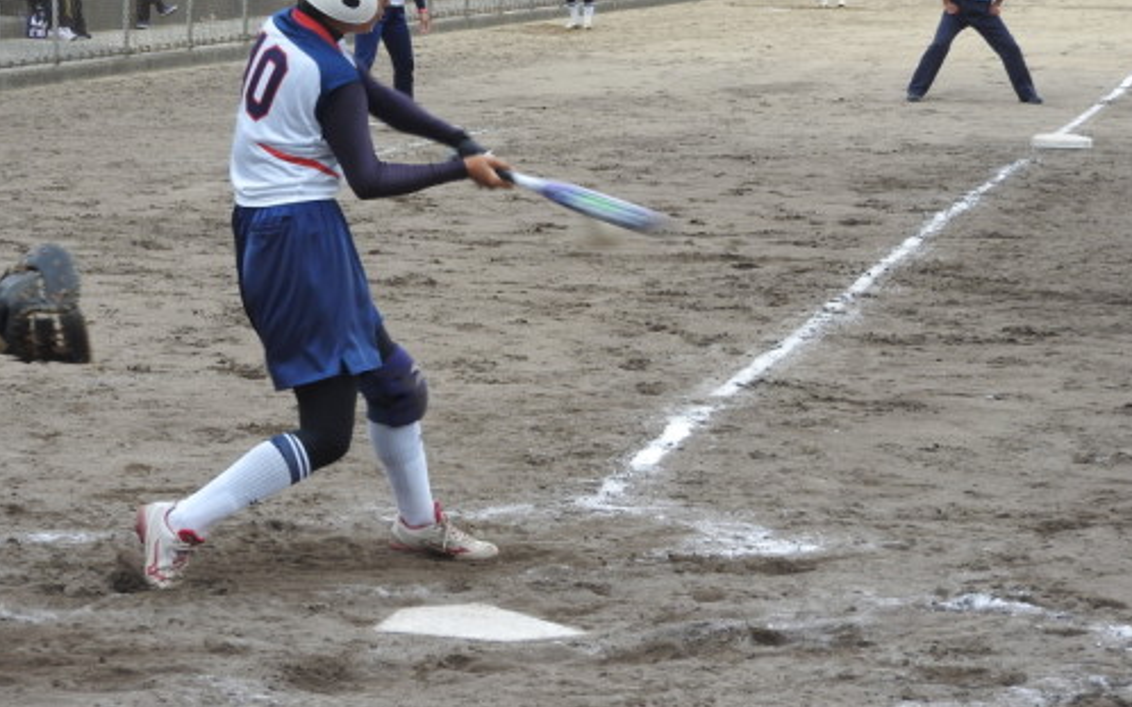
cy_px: 200
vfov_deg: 9.8
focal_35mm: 134
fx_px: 4133
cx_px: 491
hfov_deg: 15.6
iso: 100
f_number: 4.8
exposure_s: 1/200
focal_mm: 18.8
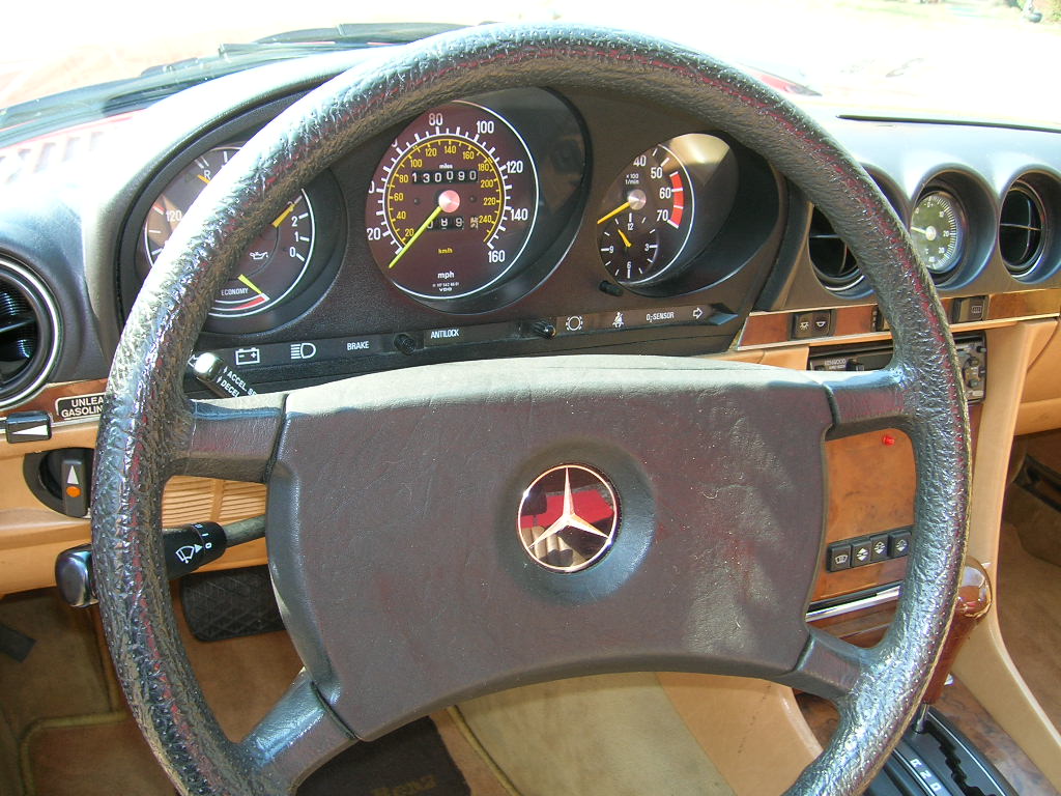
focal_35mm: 34
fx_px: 1042
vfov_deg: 41.8
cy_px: 398
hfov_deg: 54.0
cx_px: 530
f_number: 2.9
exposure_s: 1/30
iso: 50
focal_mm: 5.7
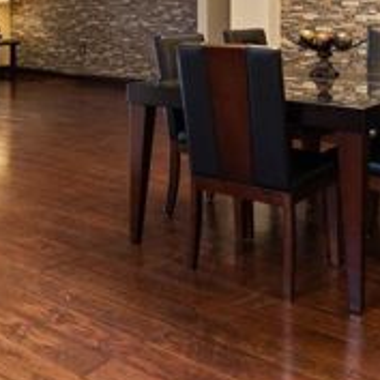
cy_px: -14
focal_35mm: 54
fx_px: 671
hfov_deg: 30.0
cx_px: 25
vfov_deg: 29.2
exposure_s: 1/200
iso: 2500
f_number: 4
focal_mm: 16
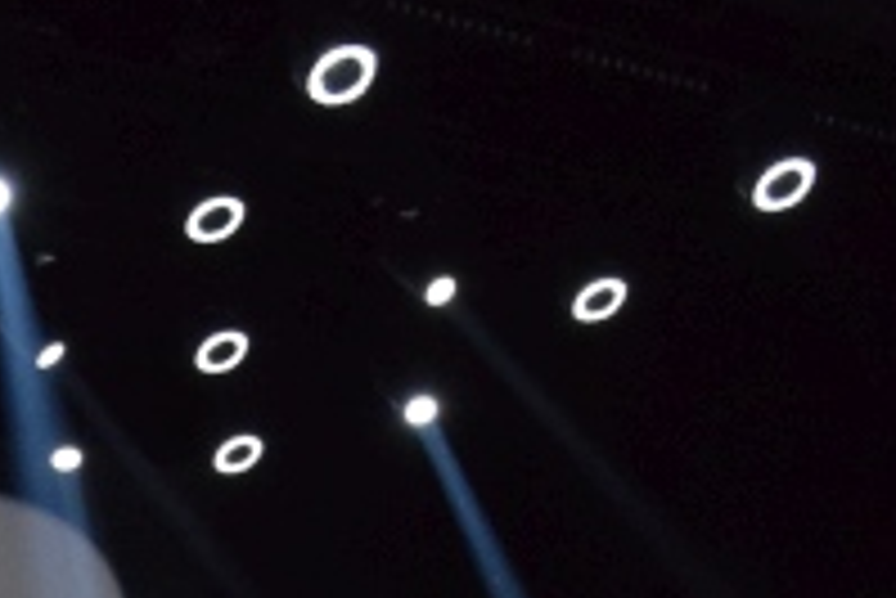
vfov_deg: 9.3
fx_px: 3462
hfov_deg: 14.5
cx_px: -27
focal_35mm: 139
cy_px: 1198
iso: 3200
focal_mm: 18
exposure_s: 1/100
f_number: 3.5
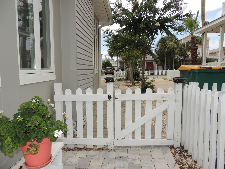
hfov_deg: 71.6
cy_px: 84
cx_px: 112
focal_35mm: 24
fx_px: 156
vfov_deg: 56.8
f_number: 3
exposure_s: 1/1000
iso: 100
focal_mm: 4.3
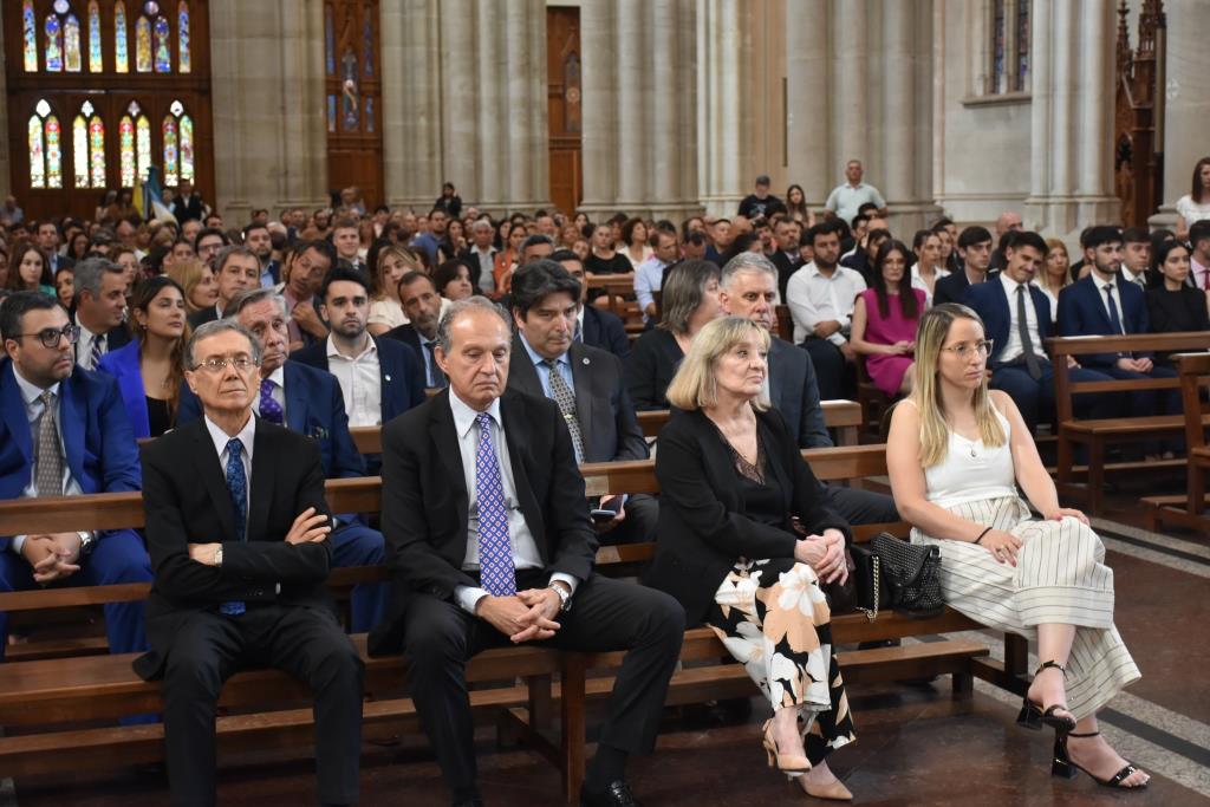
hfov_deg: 35.0
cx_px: 605
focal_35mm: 57
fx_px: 1916
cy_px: 404
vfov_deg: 23.8
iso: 1250
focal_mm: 38
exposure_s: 1/15
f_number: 4.2
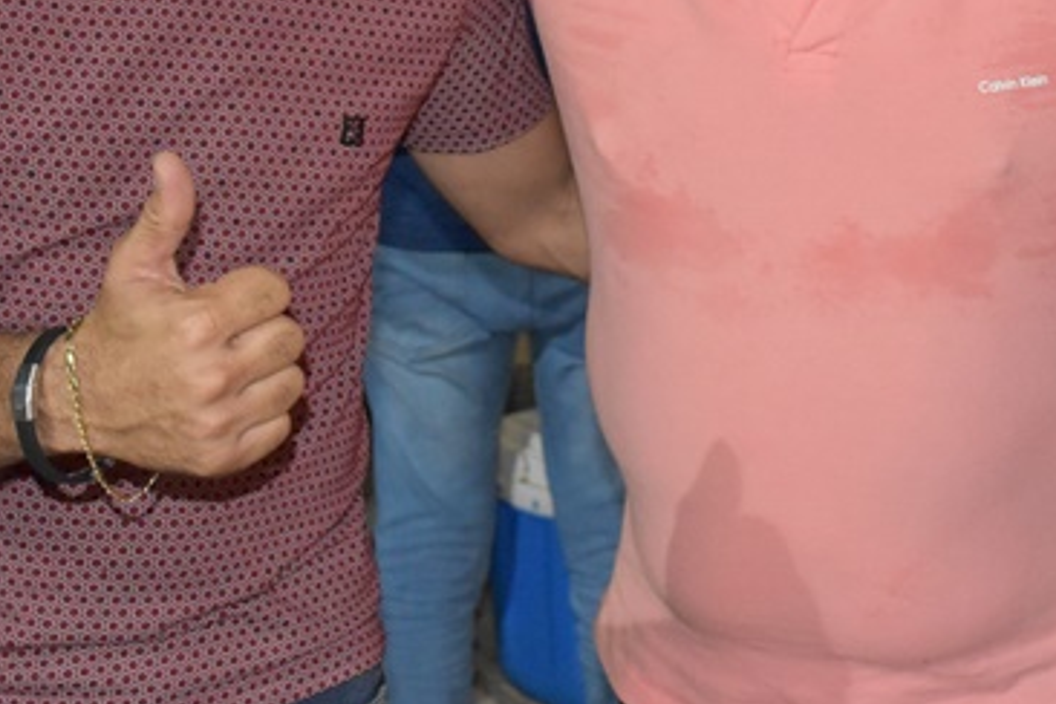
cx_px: 840
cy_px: -87
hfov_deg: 21.0
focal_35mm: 96
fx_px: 2816
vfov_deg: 13.9
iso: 3600
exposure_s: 1/60
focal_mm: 26
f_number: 3.8
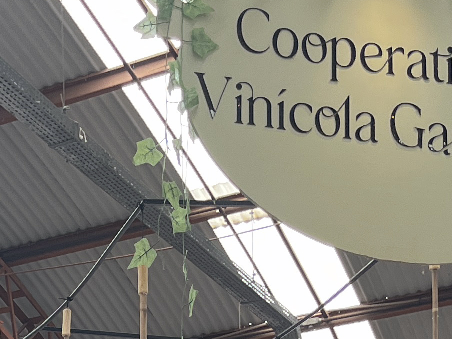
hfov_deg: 15.9
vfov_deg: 11.2
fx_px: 1515
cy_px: 749
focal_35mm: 116
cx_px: -176
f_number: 1.6
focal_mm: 5.1
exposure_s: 1/190
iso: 50
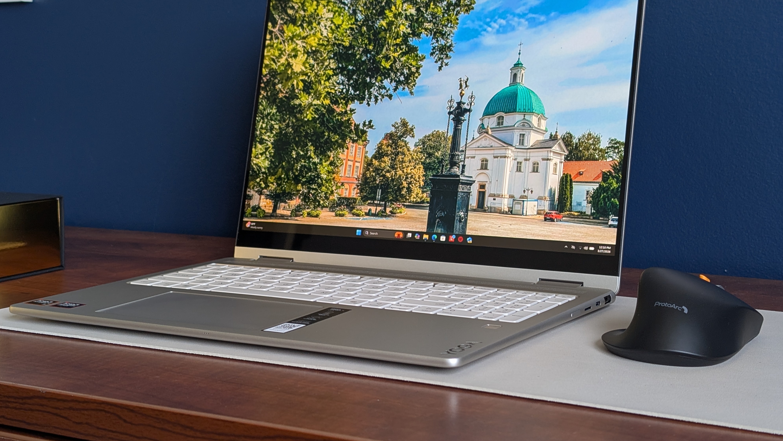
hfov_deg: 37.8
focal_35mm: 55
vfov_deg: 21.8
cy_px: 160
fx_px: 1142
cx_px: 383
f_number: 1.68
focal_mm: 6.9
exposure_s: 1/36.5
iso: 45
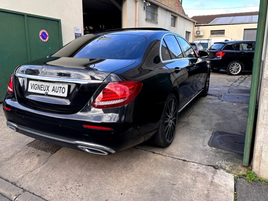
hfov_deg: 65.3
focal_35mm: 27
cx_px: 126
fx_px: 209
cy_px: 93
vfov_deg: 51.3
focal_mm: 6.86
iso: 80
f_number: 1.78
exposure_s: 1/506
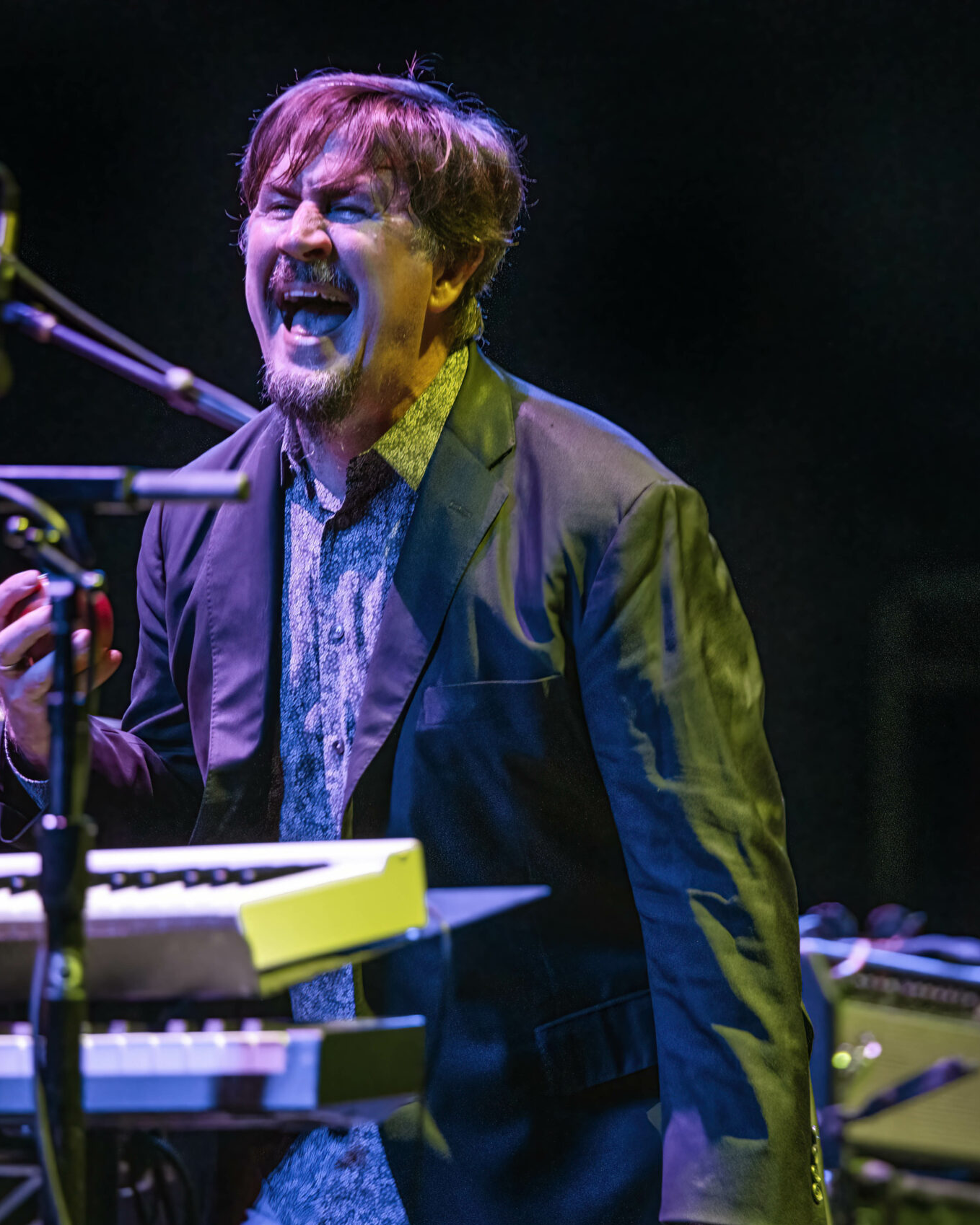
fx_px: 17950
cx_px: 715
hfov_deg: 3.1
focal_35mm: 495
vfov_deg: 3.9
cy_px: 614
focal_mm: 350
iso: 4000
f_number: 6
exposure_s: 1/250
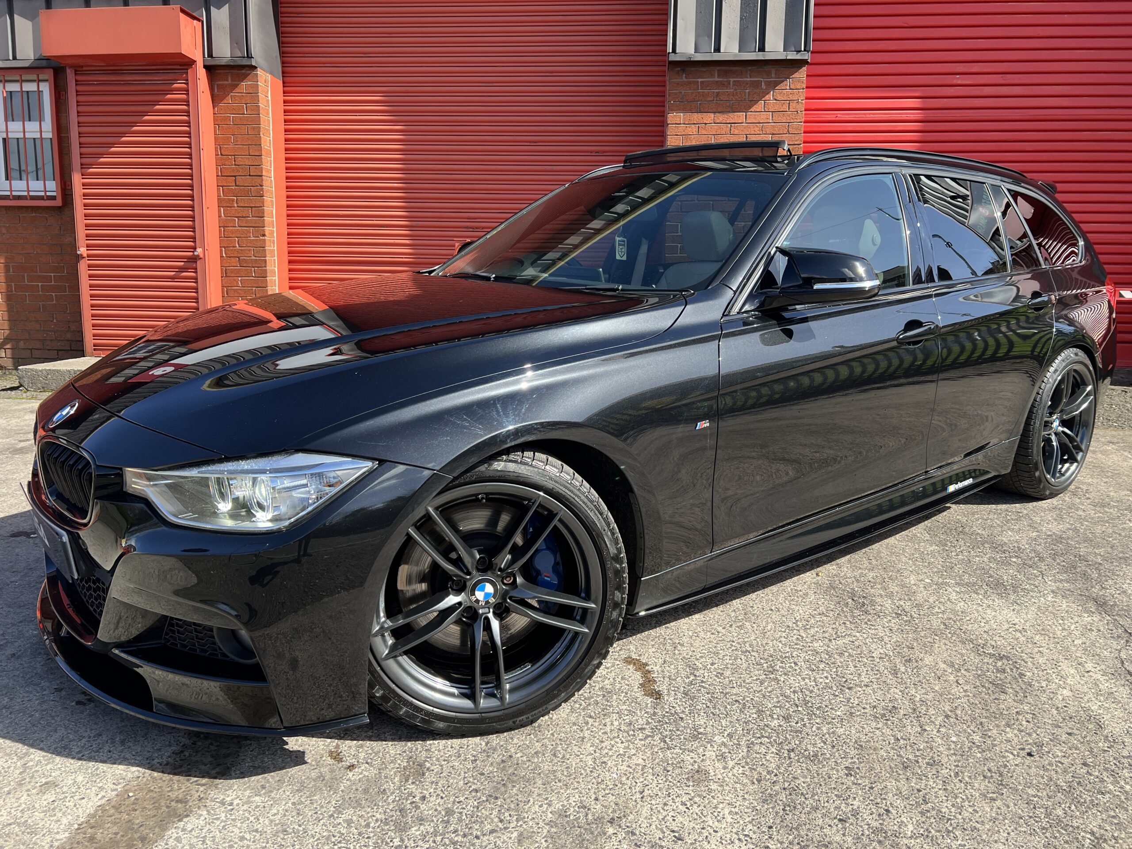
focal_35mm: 26
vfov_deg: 53.1
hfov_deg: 67.3
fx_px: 850
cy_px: 424
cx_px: 566
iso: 50
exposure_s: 1/1311
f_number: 1.5
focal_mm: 5.7
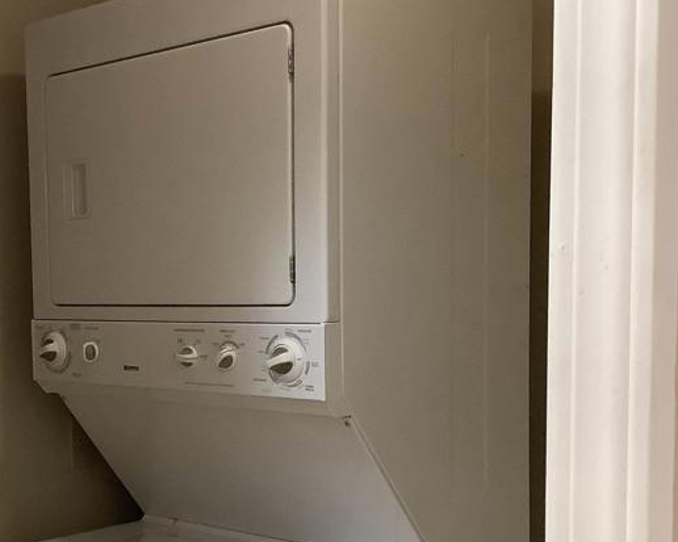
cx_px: 51
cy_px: 377
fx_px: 1204
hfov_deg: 29.9
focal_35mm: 60
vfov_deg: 25.2
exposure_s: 1/50
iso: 250
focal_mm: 3.3
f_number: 2.4
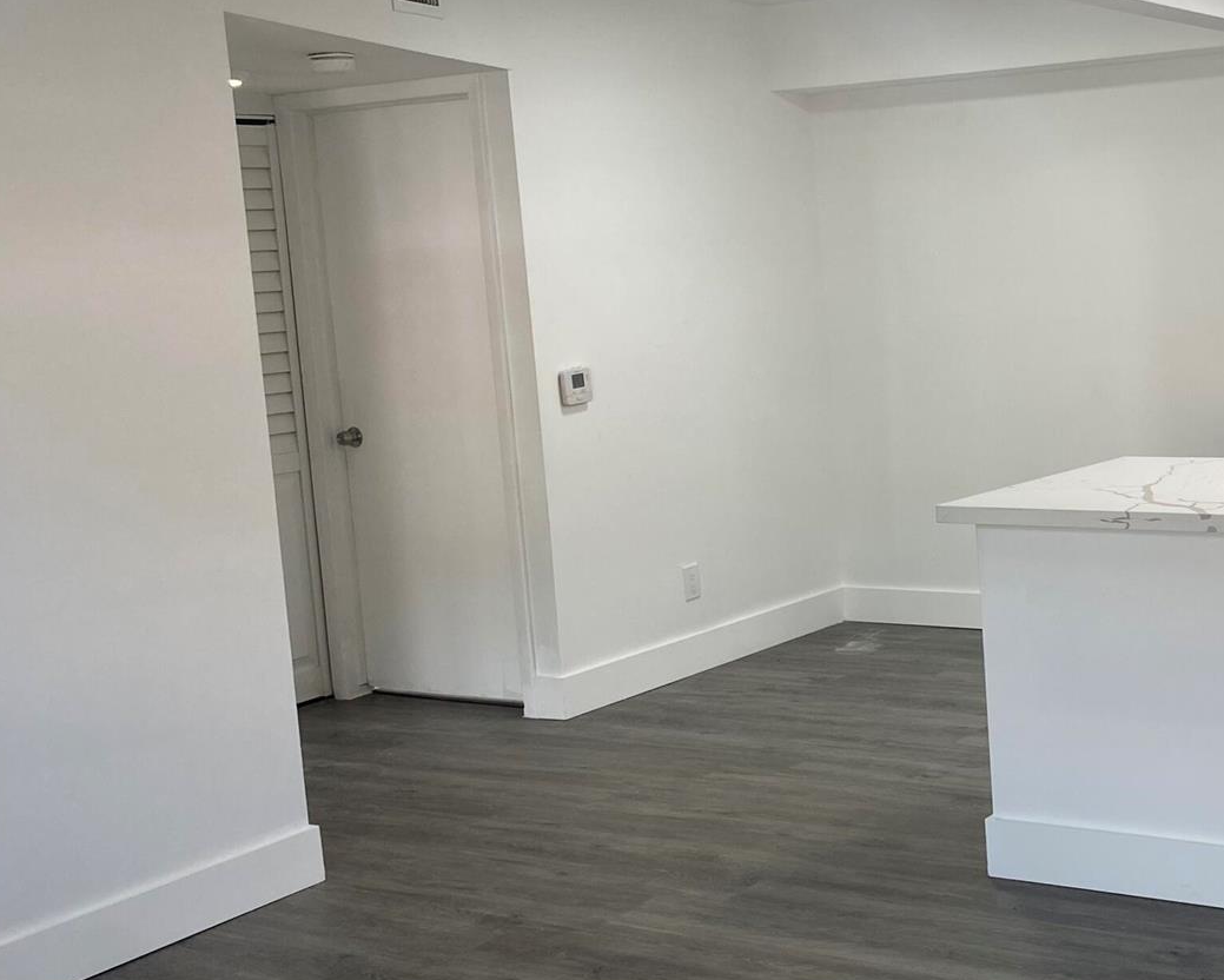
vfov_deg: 30.3
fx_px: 1812
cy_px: 484
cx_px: 1063
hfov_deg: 35.5
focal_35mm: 50
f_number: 1.8
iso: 80
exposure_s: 1/120
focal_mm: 4.25
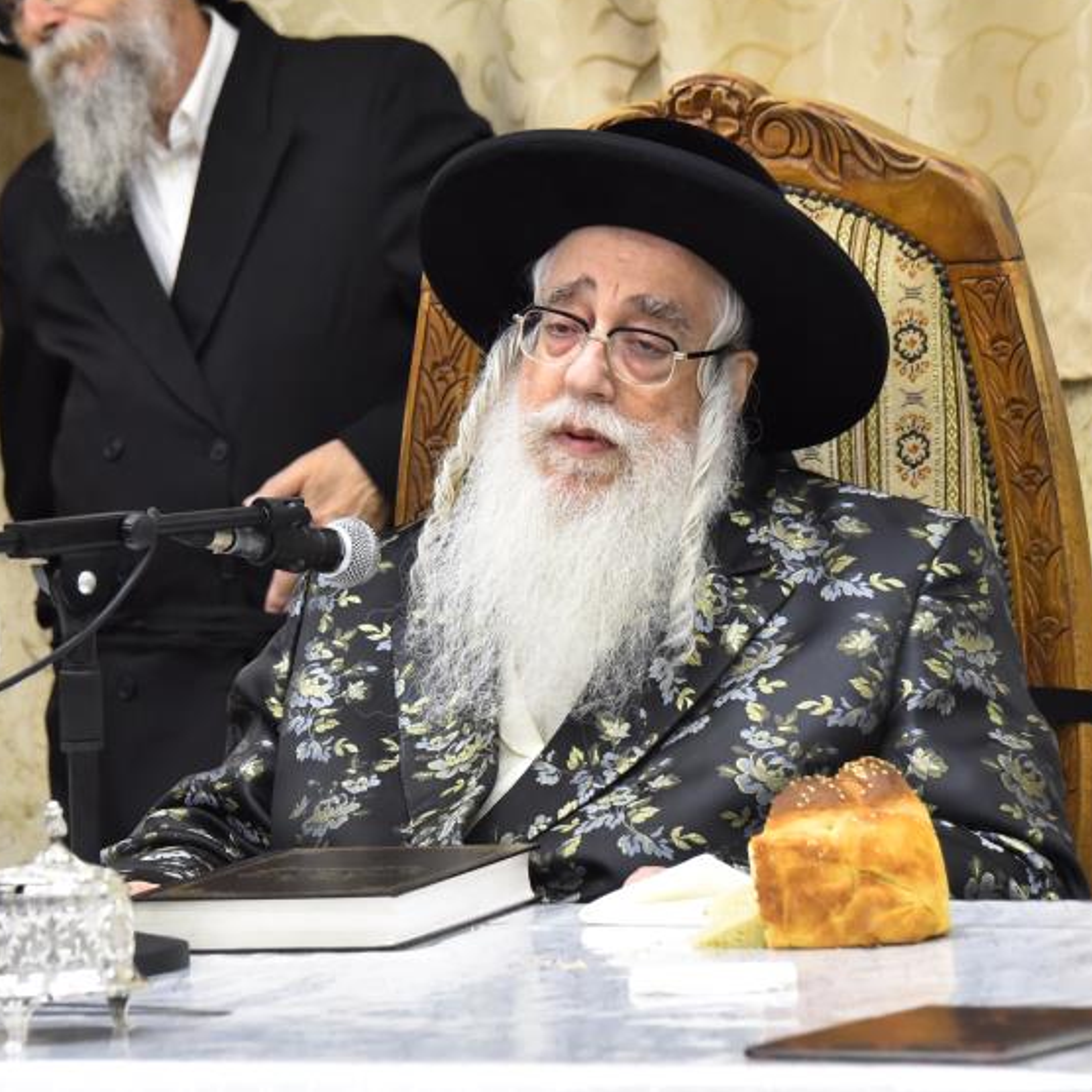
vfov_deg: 7.4
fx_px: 8387
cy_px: 423
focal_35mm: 235
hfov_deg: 7.4
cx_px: 430
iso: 4000
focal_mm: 150
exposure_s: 1/160
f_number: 5.6
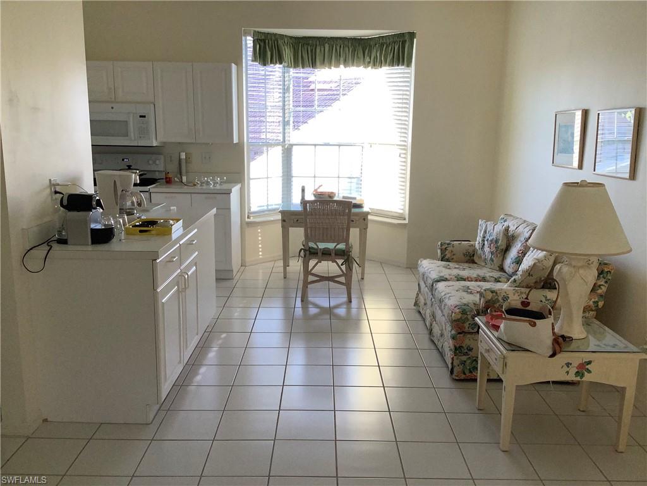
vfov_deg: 45.4
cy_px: 243
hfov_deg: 58.4
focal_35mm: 31
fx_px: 579
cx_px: 324
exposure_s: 1/120
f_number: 2.4
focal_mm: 3.3
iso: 64
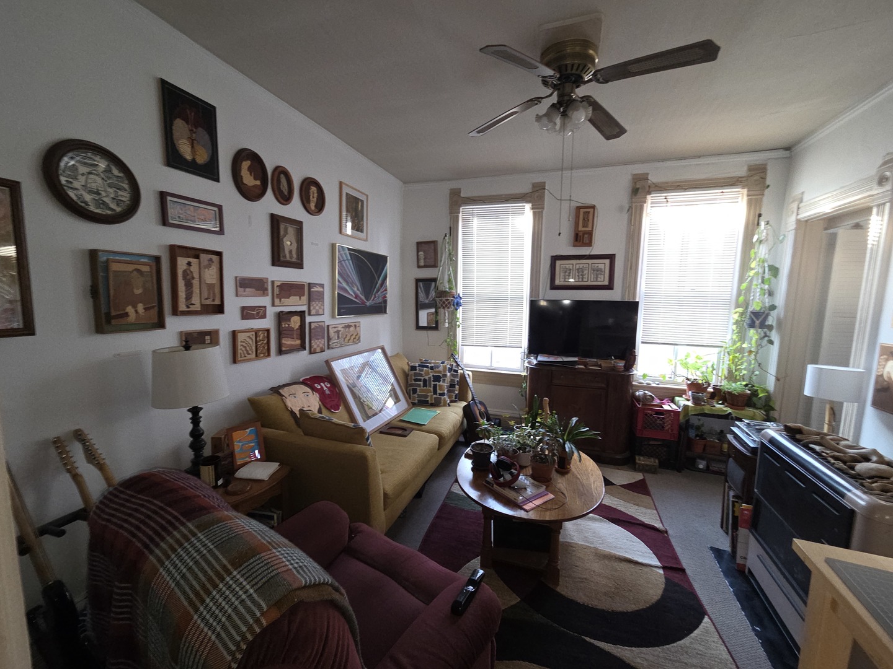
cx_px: 446
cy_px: 334
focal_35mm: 13
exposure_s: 1/20
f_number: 2.2
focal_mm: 2.2
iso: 125
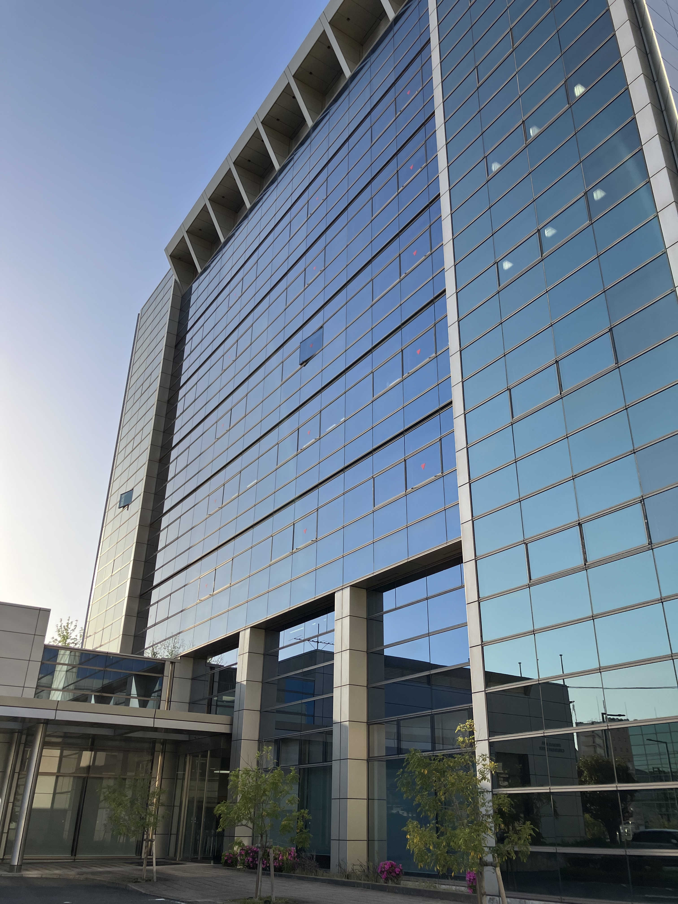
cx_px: 339
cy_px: 452
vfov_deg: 63.4
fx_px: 731
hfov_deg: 49.7
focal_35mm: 28
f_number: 1.8
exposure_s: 1/1033
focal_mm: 3.99
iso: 32
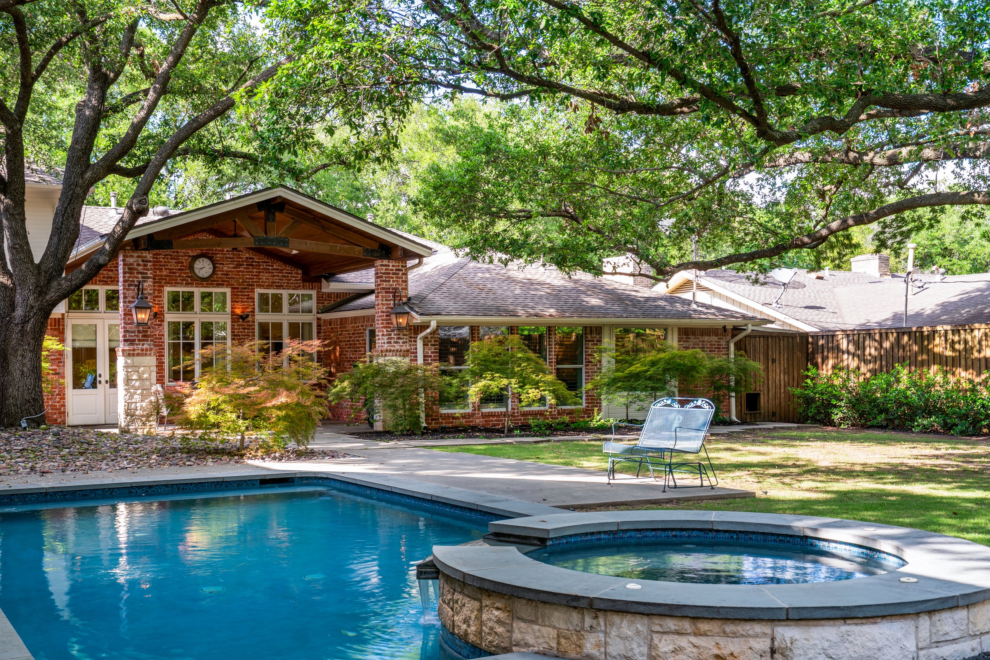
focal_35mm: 40
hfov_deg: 48.3
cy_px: 385
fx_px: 1100
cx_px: 420
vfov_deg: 33.3
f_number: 5.6
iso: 100
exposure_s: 1/25
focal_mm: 34
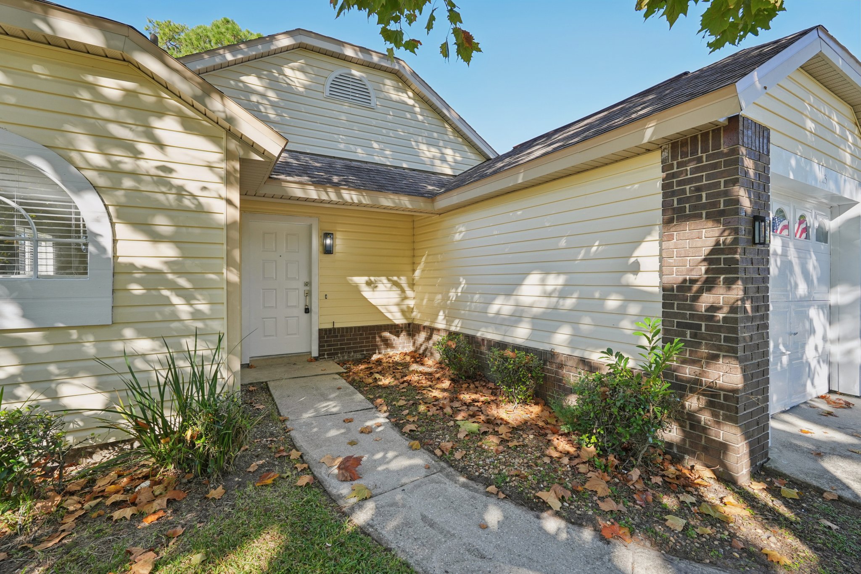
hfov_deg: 96.7
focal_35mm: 16
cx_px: 430
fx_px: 383
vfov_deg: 73.7
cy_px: 287
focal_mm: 16
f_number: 8
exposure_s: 1/200
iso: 400
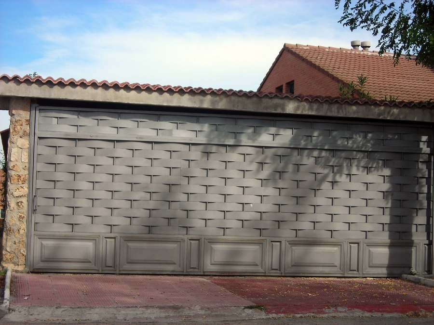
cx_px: 217
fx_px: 815
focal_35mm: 65
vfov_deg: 22.6
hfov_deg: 29.8
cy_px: 162
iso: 50
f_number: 3.9
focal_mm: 10.8
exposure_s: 1/437
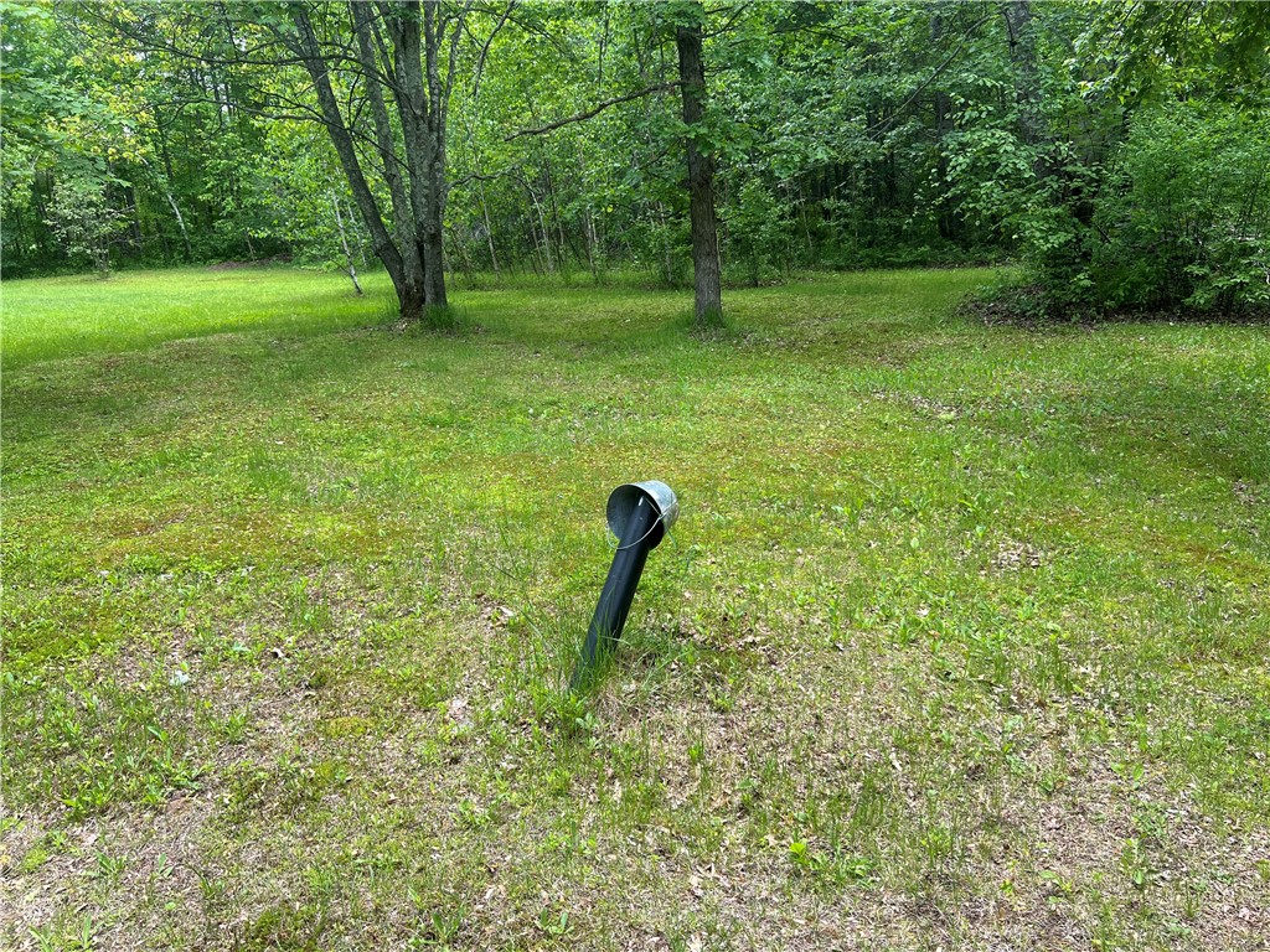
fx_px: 954
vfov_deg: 53.1
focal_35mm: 26
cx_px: 635
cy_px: 476
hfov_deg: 67.3
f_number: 1.5
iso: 50
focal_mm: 5.7
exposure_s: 1/632
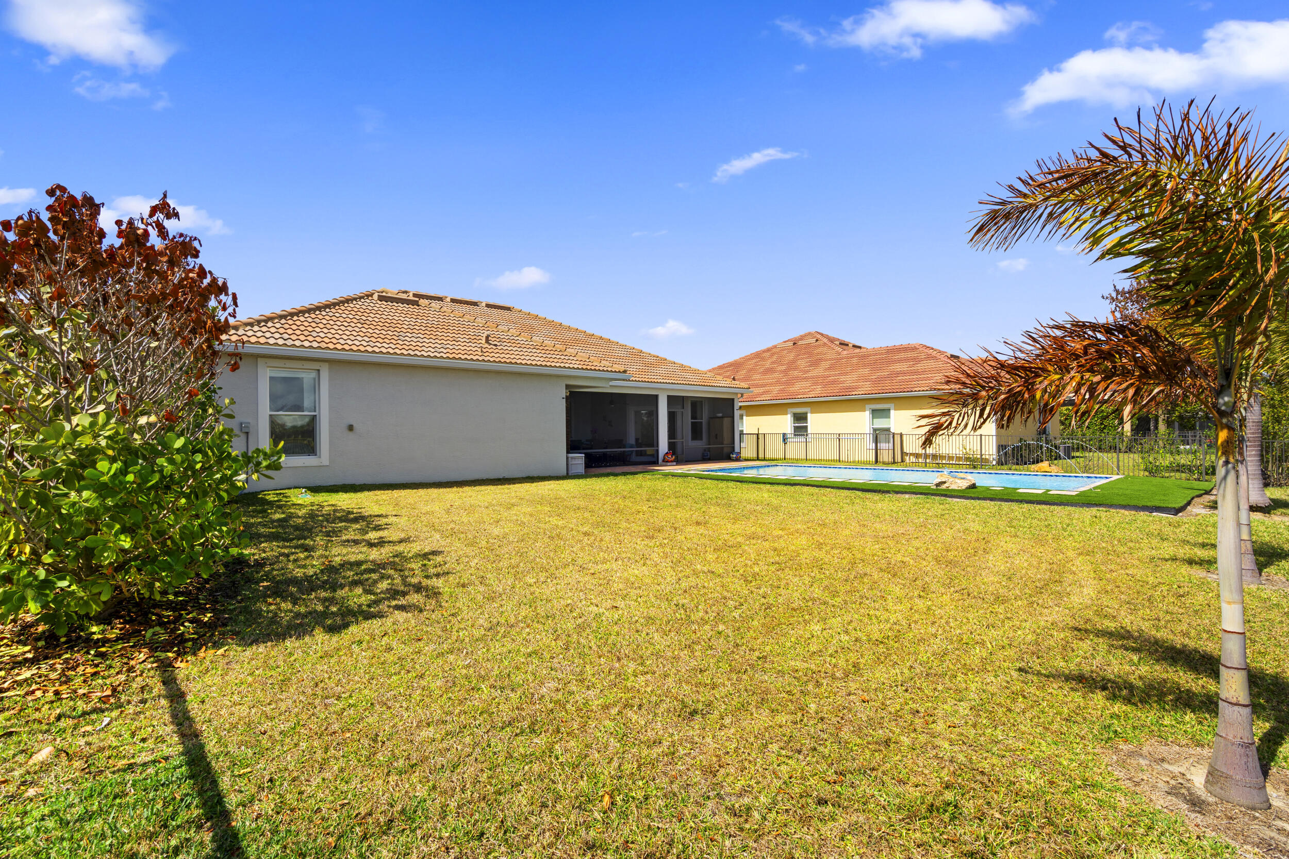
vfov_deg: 73.8
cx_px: 644
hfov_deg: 96.7
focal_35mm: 16
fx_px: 573
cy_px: 430
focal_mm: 16
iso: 100
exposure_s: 1/60
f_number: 10
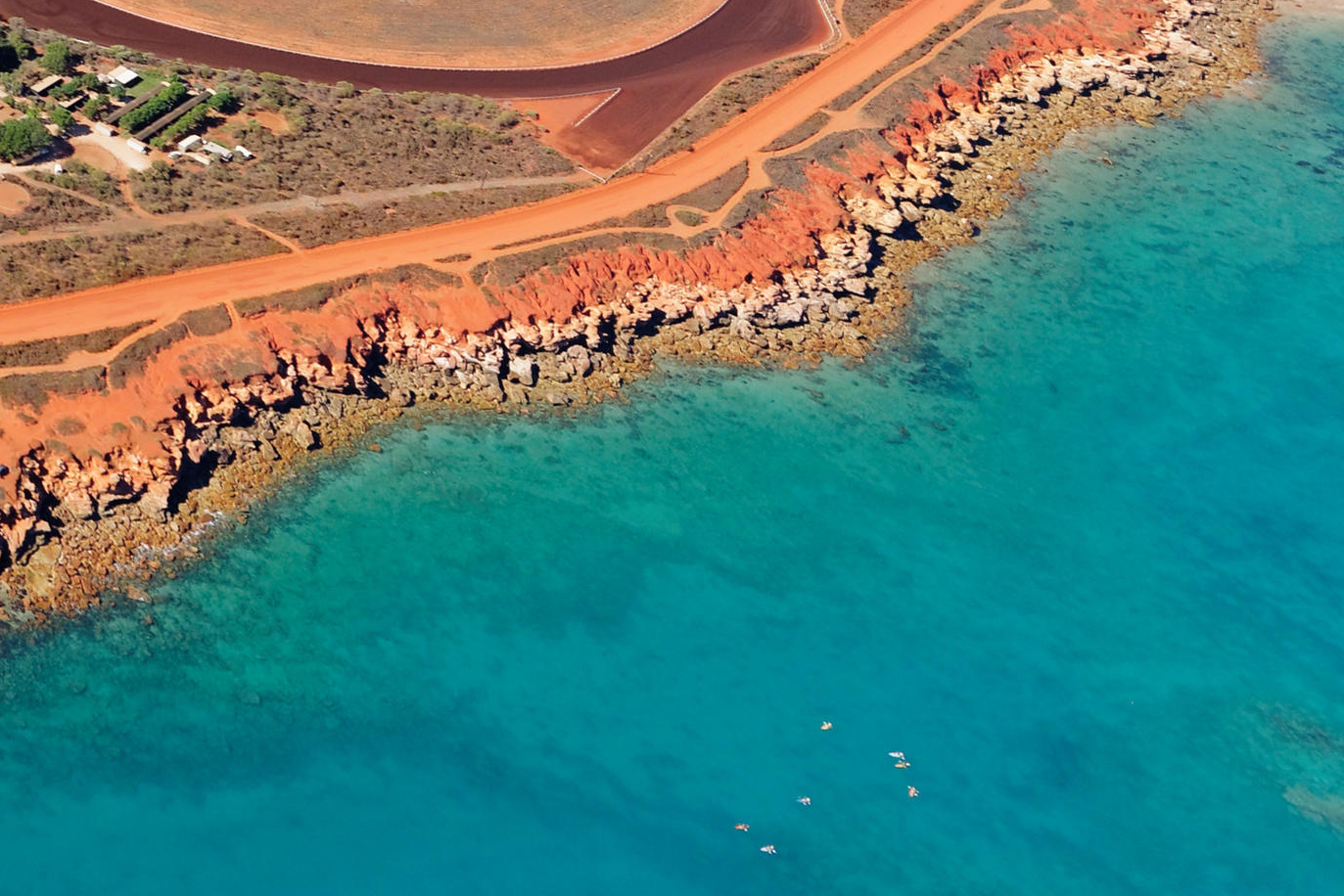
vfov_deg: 23.2
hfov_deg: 25.9
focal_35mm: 51
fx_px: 1904
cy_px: -297
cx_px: -772
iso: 100
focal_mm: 14
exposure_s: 1/2000
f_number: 4.5
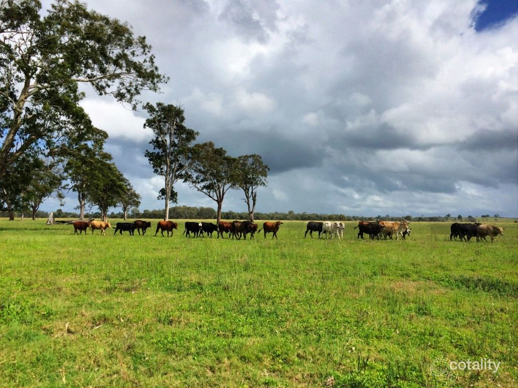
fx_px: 434
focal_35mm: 29
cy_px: 194
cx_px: 259
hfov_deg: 61.7
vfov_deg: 48.2
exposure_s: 1/13699
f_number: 2.2
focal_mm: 4.15
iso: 40
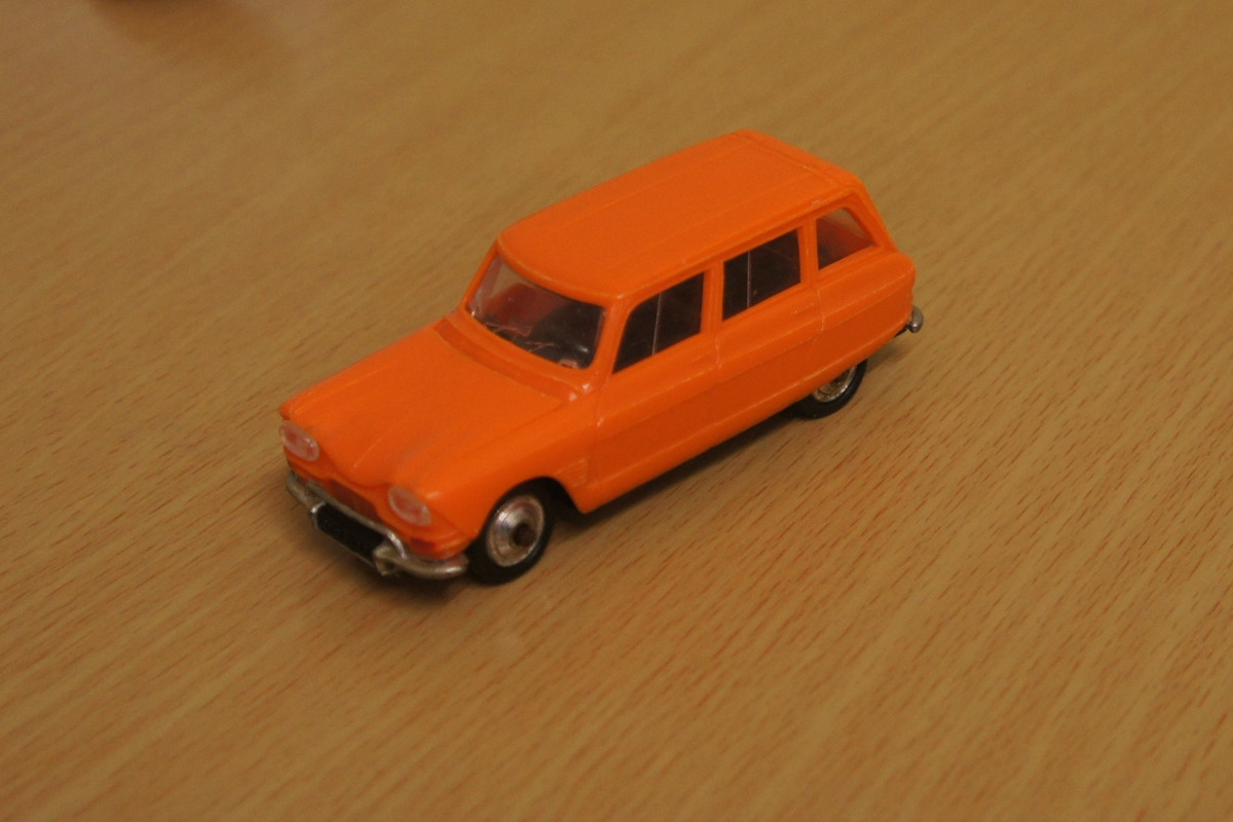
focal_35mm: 40
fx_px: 1387
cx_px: 616
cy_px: 411
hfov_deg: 47.9
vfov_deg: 33.0
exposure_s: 1/50
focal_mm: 27
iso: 800
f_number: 4
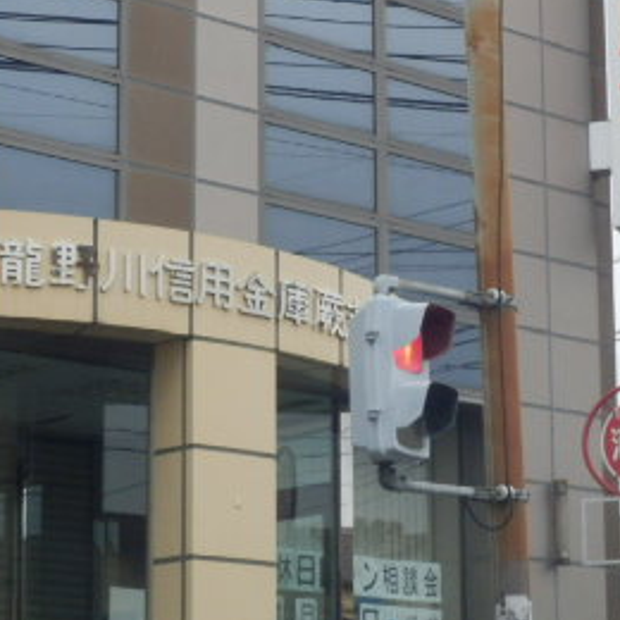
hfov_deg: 12.7
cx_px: 322
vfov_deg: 12.7
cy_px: 331
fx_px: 2776
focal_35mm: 137
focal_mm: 11.1
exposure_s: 1/60
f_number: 4.6
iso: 320
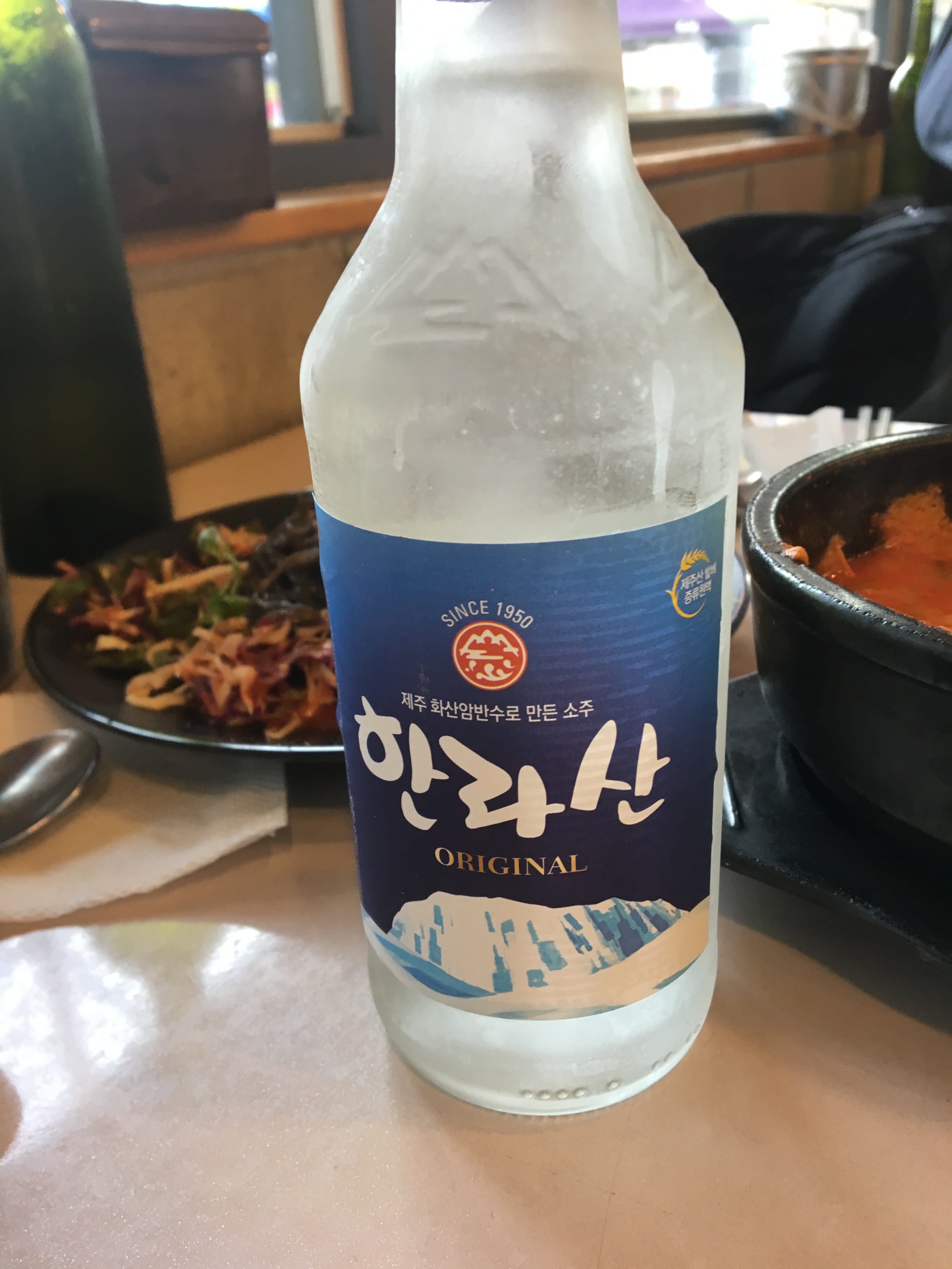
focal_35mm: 29
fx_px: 1063
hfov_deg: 48.2
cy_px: 634
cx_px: 476
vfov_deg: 61.7
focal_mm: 4.15
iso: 64
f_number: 2.2
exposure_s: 1/30
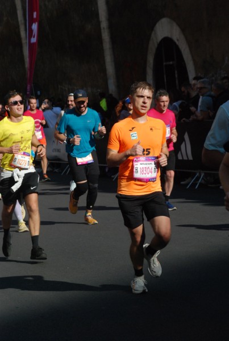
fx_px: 1210
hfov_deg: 10.8
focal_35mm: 128
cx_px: 114
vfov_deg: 16.0
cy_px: 170
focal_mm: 85
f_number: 8
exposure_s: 1/2000
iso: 1000
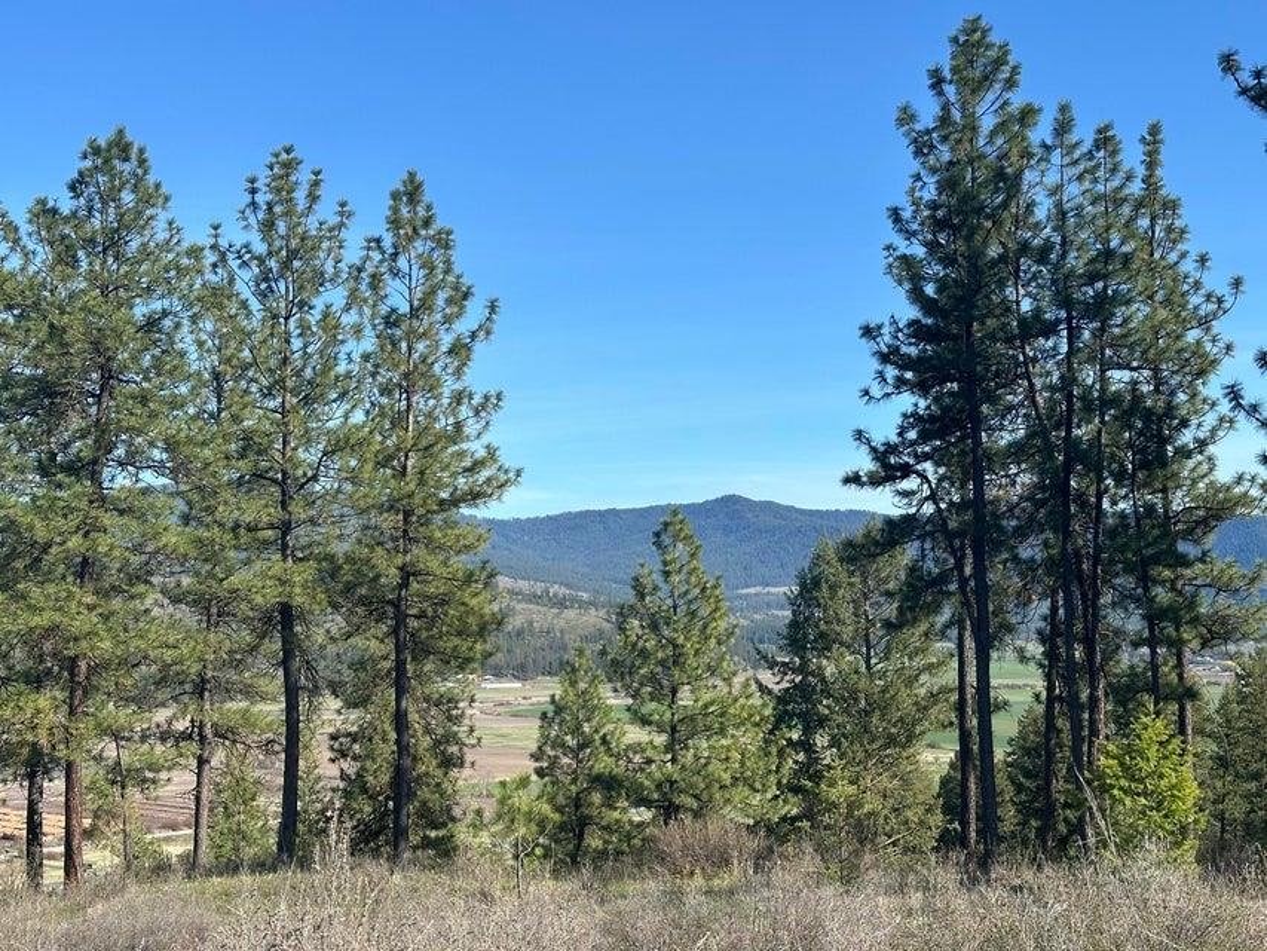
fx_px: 1757
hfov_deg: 39.7
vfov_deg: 30.3
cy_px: 476
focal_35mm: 48
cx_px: 634
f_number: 1.78
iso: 64
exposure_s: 1/3058
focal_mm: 6.86
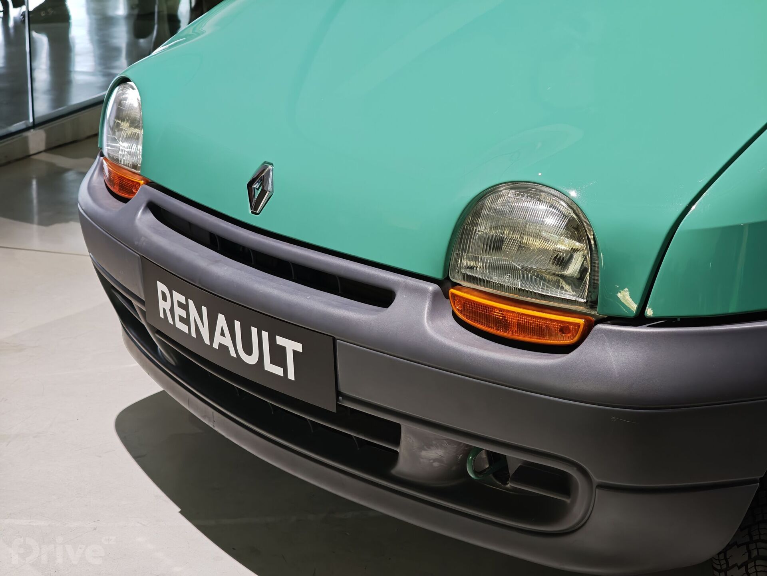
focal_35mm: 70
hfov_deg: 27.8
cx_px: 384
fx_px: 1551
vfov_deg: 21.0
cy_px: 288
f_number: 1.8
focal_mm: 11.5
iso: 400
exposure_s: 1/95
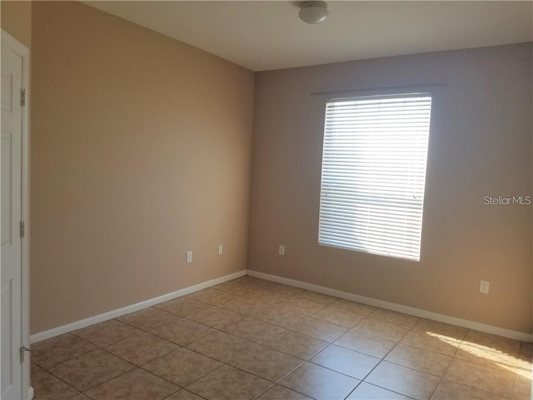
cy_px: 200
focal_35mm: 26
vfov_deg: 53.1
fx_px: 400
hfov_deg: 67.3
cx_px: 266
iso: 50
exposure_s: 1/146
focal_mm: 4.2
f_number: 1.7
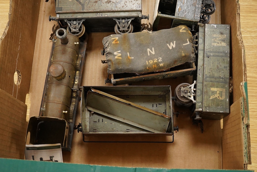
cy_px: 86
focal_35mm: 45
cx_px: 128
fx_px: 321
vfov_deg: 29.9
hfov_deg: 43.6
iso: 2500
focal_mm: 30
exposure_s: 1/160
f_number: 6.3
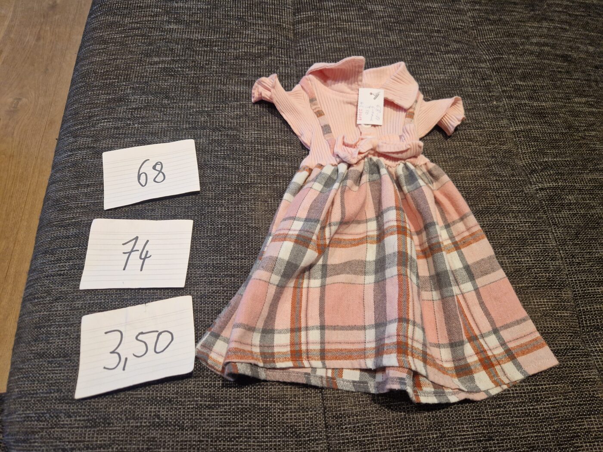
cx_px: 302
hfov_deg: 73.9
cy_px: 226
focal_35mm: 23
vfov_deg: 58.9
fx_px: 401
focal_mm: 5.4
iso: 50
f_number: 1.8
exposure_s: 1/100
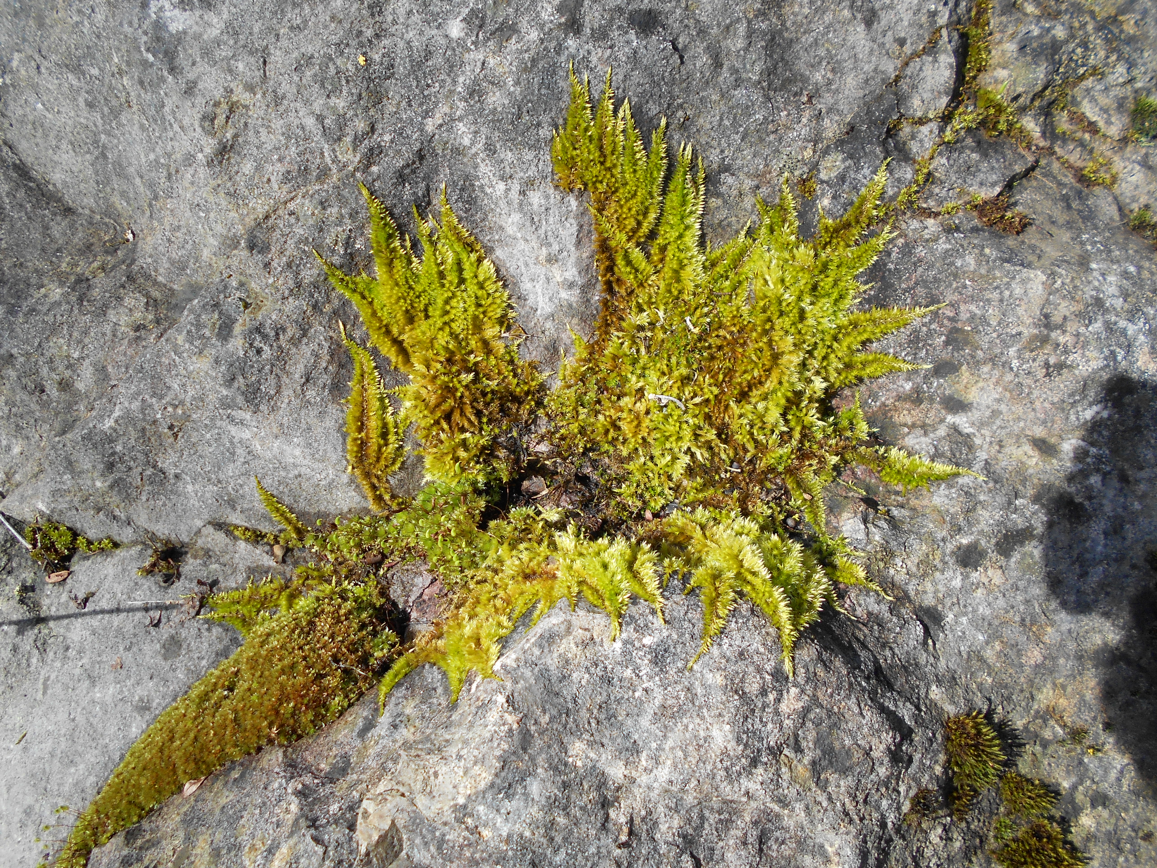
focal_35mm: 26
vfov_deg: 53.1
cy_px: 434
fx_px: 869
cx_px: 578
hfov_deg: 67.3
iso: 80
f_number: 3.2
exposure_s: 1/250
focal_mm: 4.6
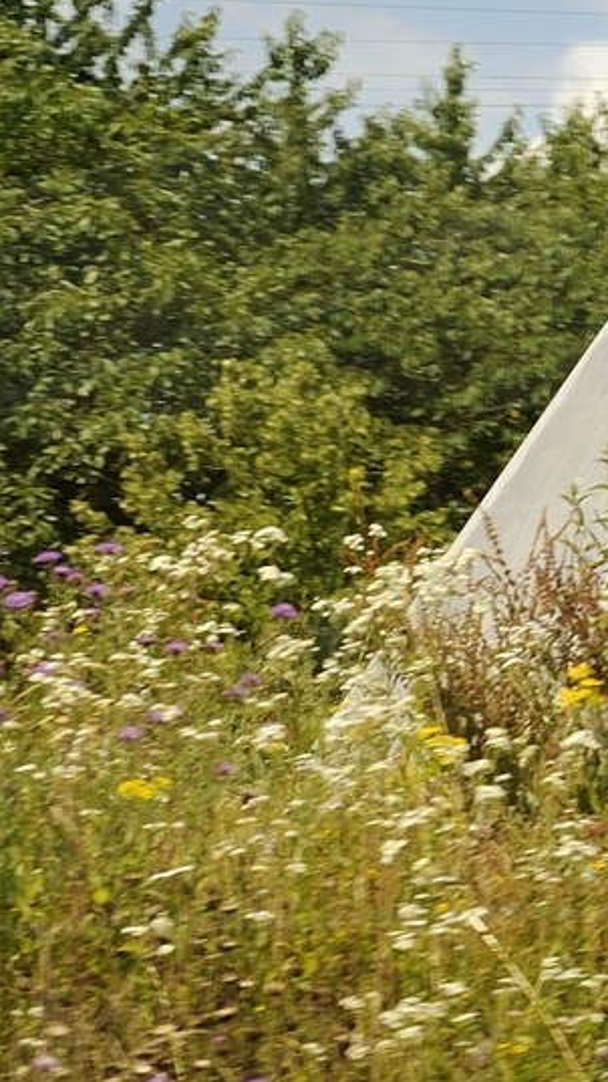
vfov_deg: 10.1
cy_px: -100
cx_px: 1544
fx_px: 6048
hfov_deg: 5.5
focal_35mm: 211
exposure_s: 1/160
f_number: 14
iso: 200
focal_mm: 45
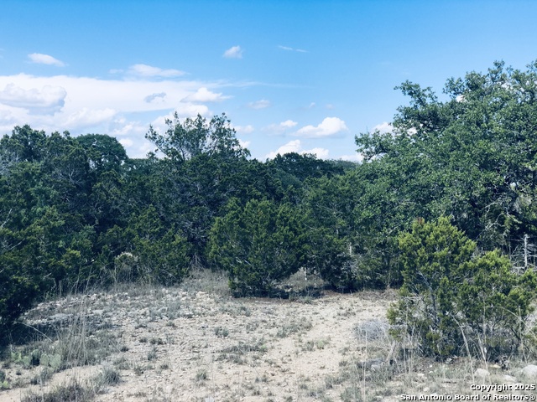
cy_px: 201
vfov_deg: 28.0
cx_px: 268
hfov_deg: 36.8
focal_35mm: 52
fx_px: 807
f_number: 2.4
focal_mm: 6
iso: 16
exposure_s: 1/857
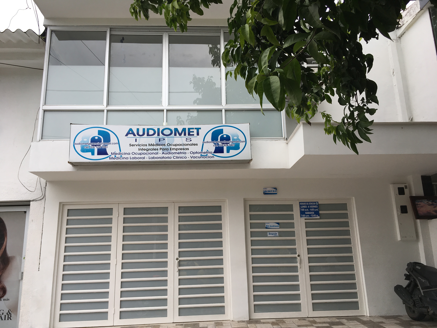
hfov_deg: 61.7
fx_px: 366
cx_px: 218
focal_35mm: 29
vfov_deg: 48.2
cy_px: 164
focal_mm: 4.15
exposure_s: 1/326
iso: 25
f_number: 2.2
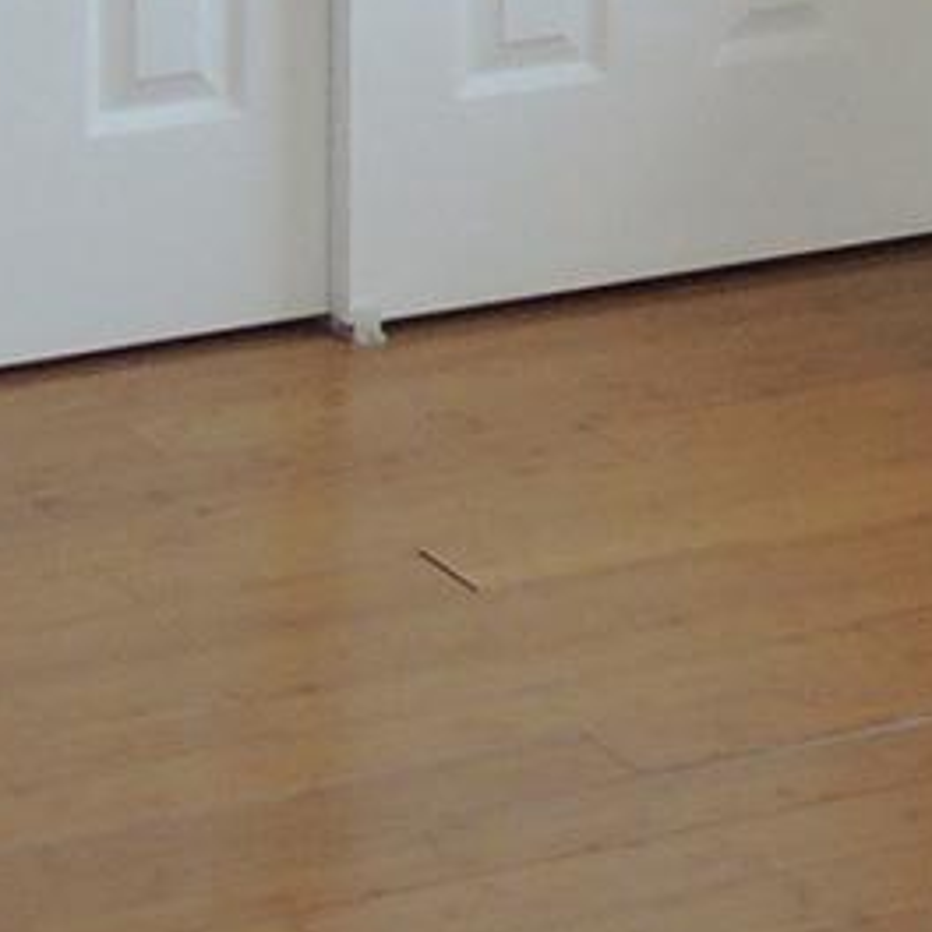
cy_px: -724
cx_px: 1031
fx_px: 6275
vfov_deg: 8.2
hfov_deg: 8.4
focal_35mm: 206
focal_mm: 5.3
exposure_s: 1/40
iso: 220
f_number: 3.1
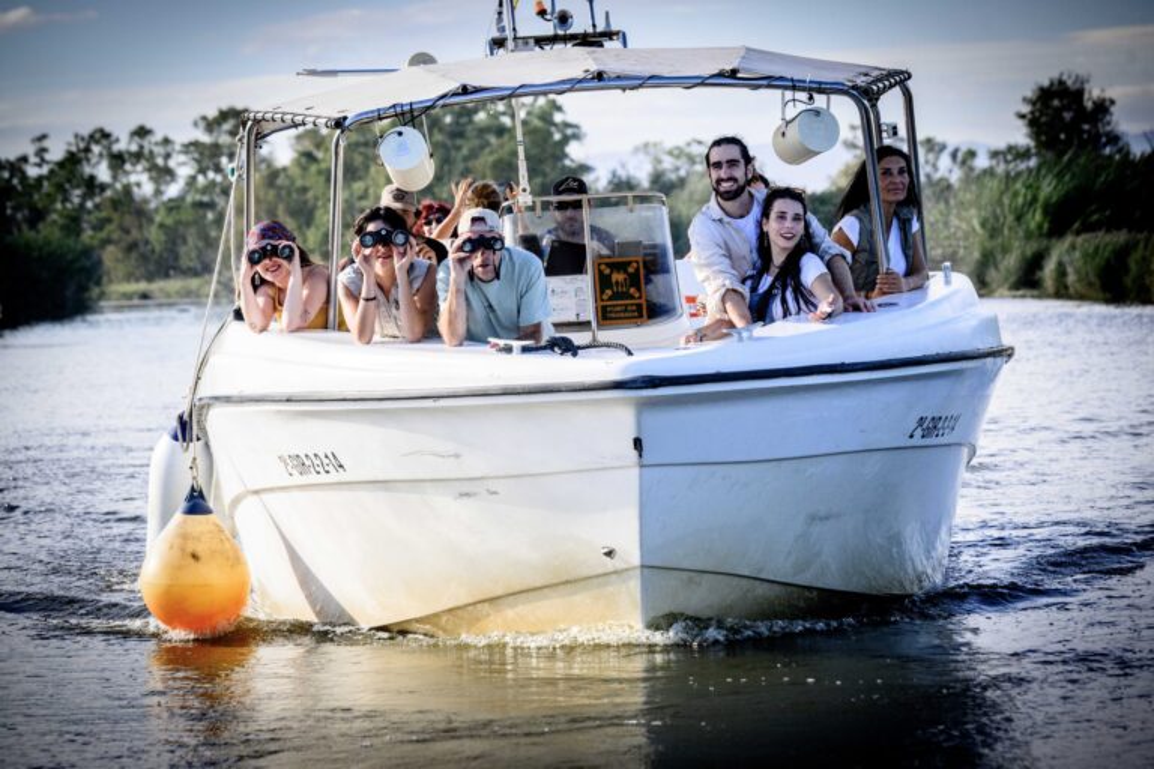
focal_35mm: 145
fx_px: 4648
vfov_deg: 9.5
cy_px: 384
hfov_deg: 14.2
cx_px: 577
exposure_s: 1/6400
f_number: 6.3
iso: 2500
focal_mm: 145
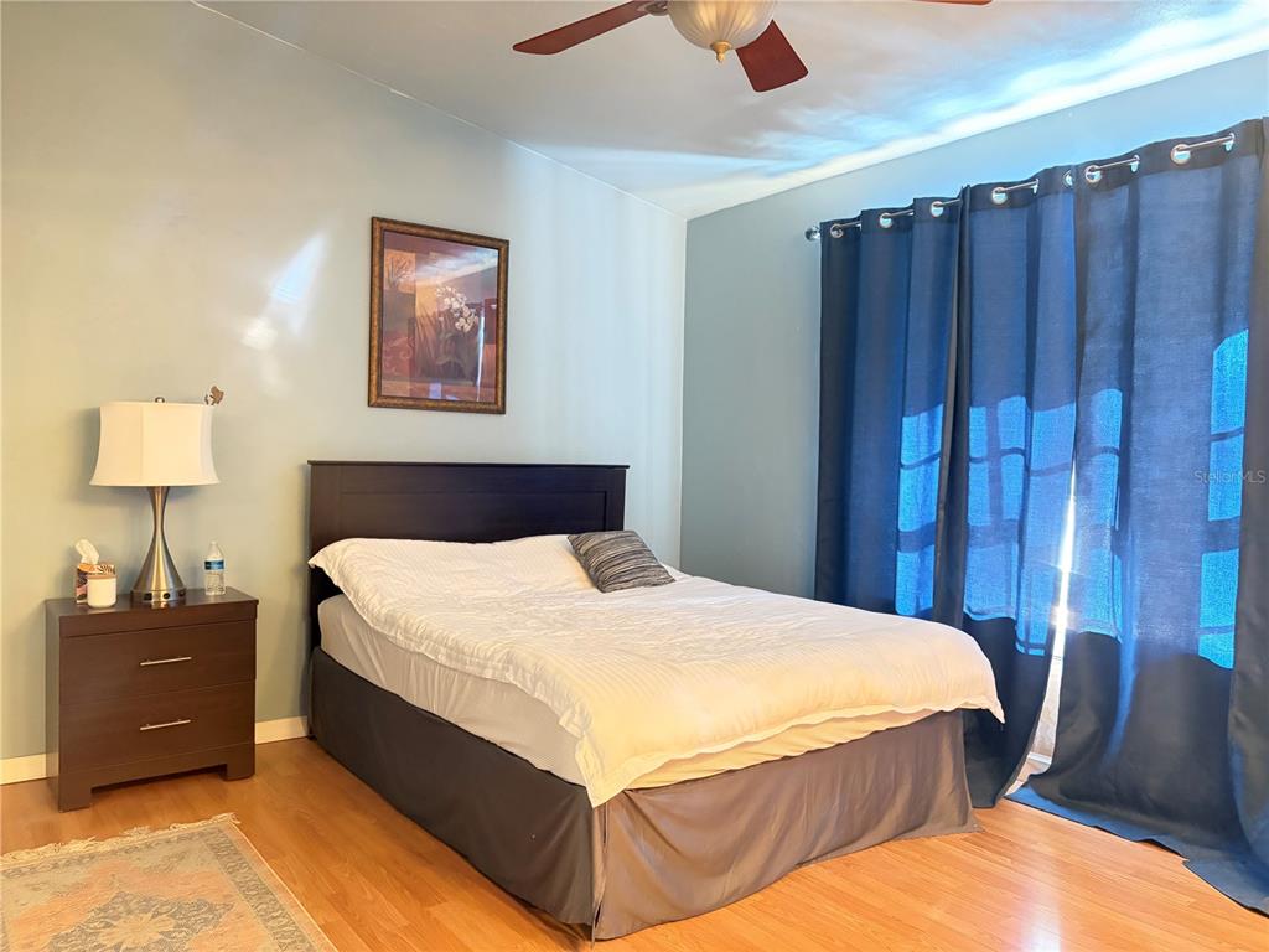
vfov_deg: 53.1
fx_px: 953
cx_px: 634
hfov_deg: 67.3
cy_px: 476
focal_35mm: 26
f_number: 1.6
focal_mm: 5.96
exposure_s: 1/20
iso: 1000
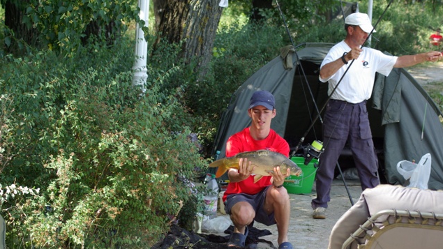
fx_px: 1304
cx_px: 221
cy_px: 144
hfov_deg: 19.3
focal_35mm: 111
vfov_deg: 10.9
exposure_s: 1/180
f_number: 5.6
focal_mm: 70
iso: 400
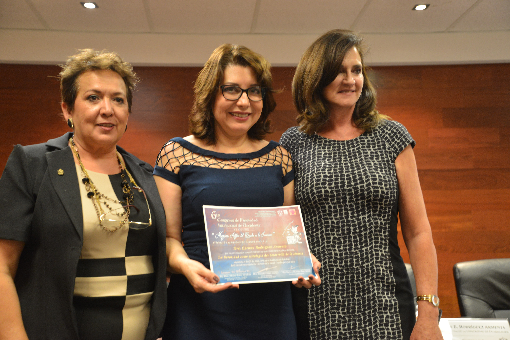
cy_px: 170
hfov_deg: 41.1
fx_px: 680
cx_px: 255
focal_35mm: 48
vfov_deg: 28.1
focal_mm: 48
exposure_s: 1/30
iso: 1400
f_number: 4.2
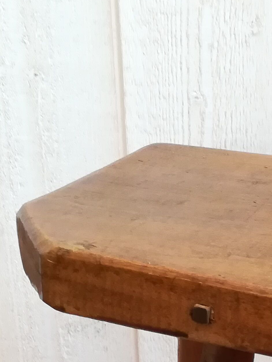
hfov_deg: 13.9
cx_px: 303
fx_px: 1089
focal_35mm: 104
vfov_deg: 17.9
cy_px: 448
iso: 250
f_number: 2.2
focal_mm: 3.83
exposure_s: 1/33.3
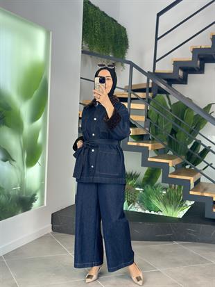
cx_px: 108
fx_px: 397
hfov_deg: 30.3
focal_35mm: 48
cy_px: 144
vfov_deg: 39.6
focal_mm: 6.86
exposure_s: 1/183
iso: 80
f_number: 1.78
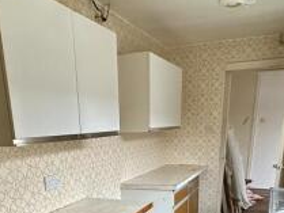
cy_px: 237
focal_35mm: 39
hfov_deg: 47.7
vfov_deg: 32.3
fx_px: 320
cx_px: 126
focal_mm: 2.22
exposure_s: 1/99
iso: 320
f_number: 2.2
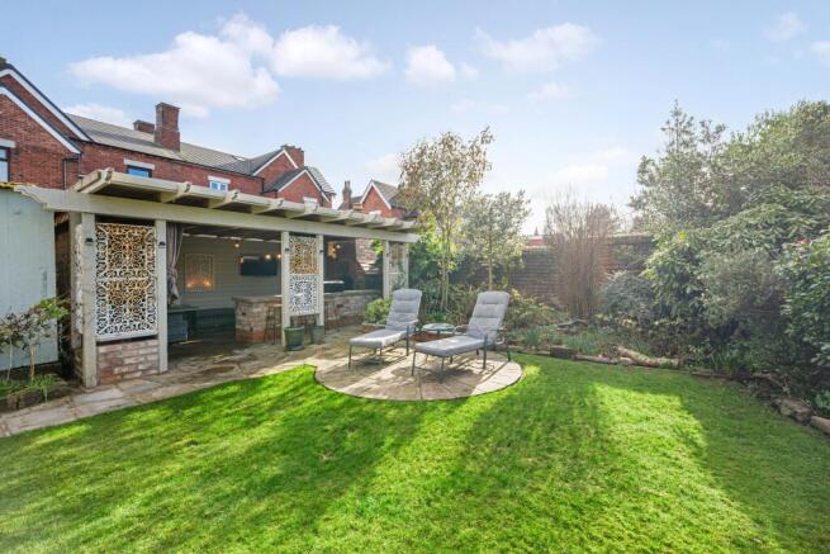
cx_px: 415
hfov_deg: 96.7
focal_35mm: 16
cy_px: 277
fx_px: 369
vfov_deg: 73.8
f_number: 10
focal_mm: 16
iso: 100
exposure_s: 1/100
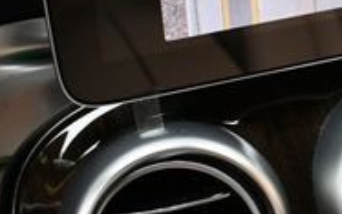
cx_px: 371
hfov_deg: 16.1
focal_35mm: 126
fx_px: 1175
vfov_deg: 10.3
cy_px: 18
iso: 500
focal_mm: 18
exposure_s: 1/250
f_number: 3.5
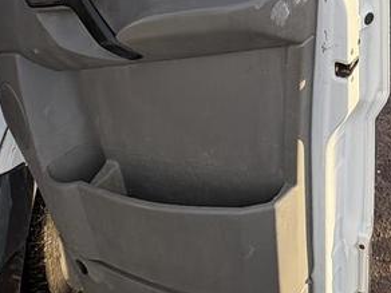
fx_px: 486
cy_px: -91
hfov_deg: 41.9
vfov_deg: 27.7
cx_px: 313
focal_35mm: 43
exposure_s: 1/371
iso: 50
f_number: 2.2
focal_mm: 2.22
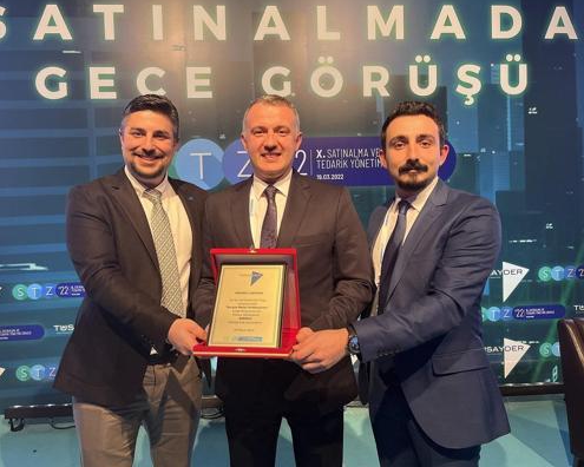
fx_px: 484
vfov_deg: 51.5
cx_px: 283
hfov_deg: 62.2
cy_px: 228
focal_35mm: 28
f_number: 1.6
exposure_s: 1/120
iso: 125
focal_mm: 5.1
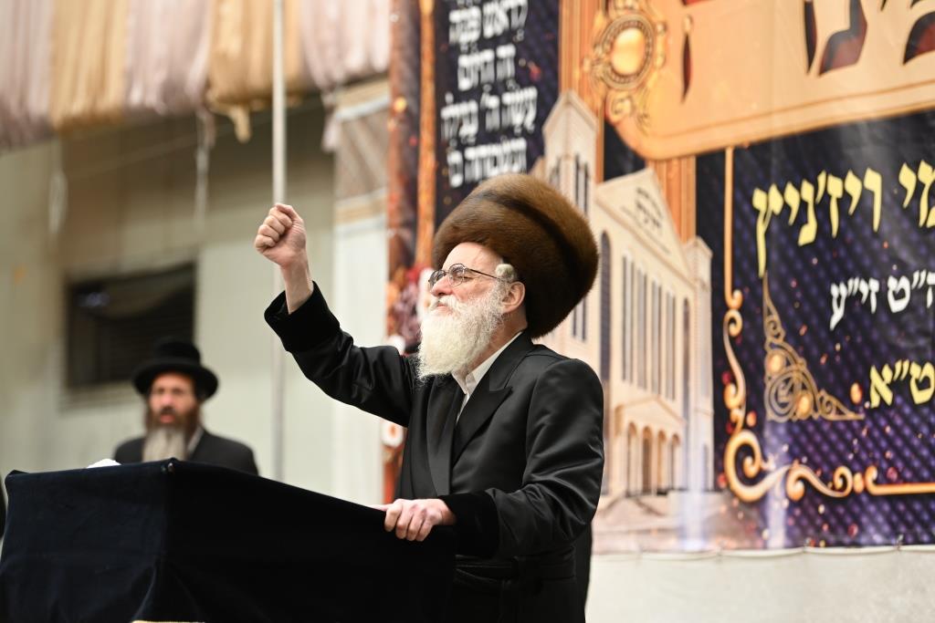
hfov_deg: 16.8
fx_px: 3169
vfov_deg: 11.2
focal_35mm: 122
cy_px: 312
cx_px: 468
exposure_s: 1/125
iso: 800
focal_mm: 122
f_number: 2.8
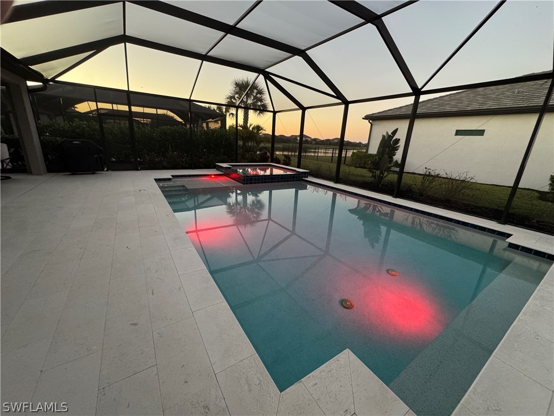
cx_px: 277
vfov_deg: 85.7
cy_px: 208
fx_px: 224
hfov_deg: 102.1
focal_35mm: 14
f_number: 2.2
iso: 500
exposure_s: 1/60
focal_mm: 2.22
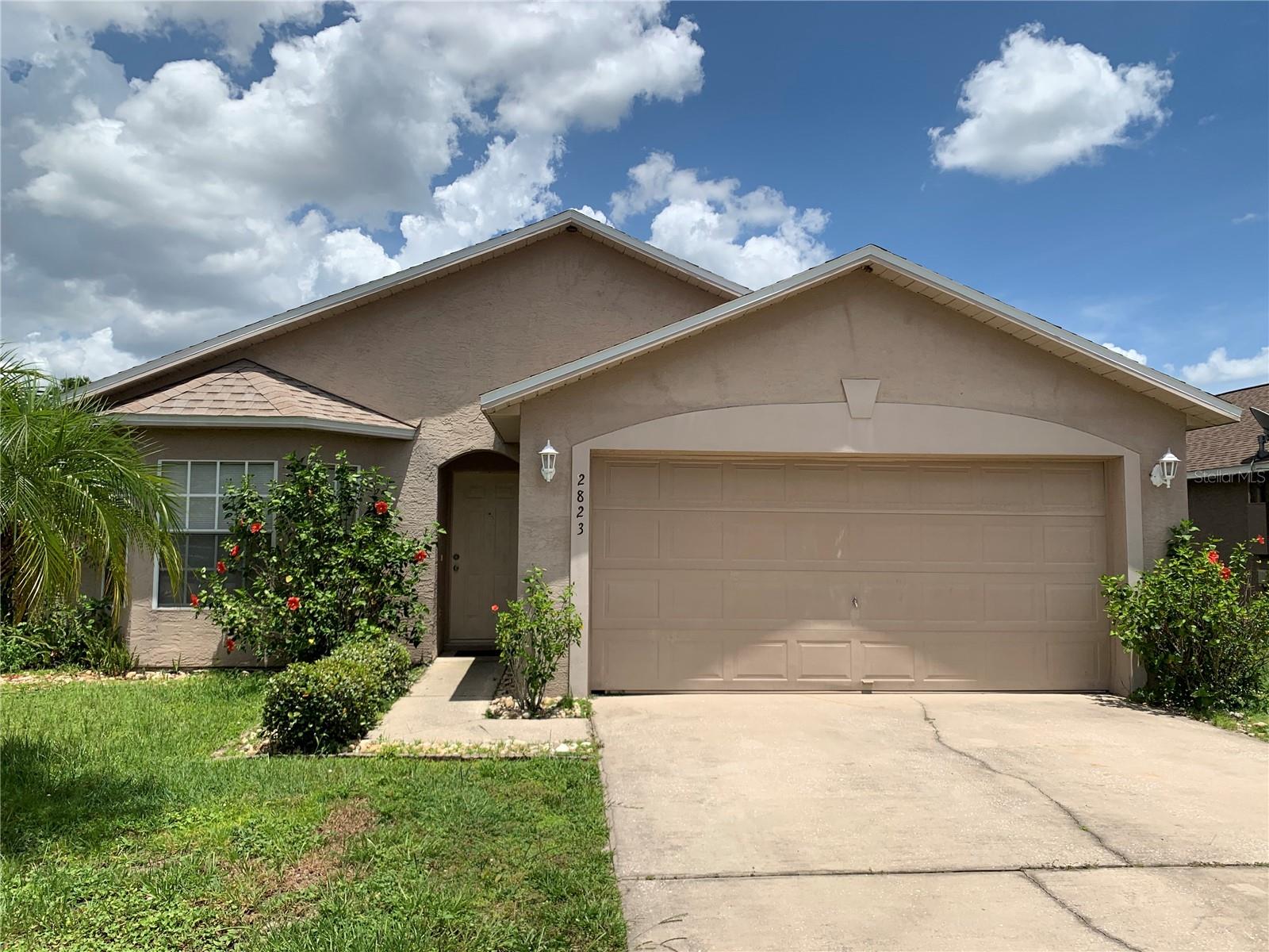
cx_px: 634
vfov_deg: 53.1
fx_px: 953
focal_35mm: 26
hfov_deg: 67.3
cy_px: 476
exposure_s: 1/3521
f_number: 1.8
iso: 25
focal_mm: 4.25
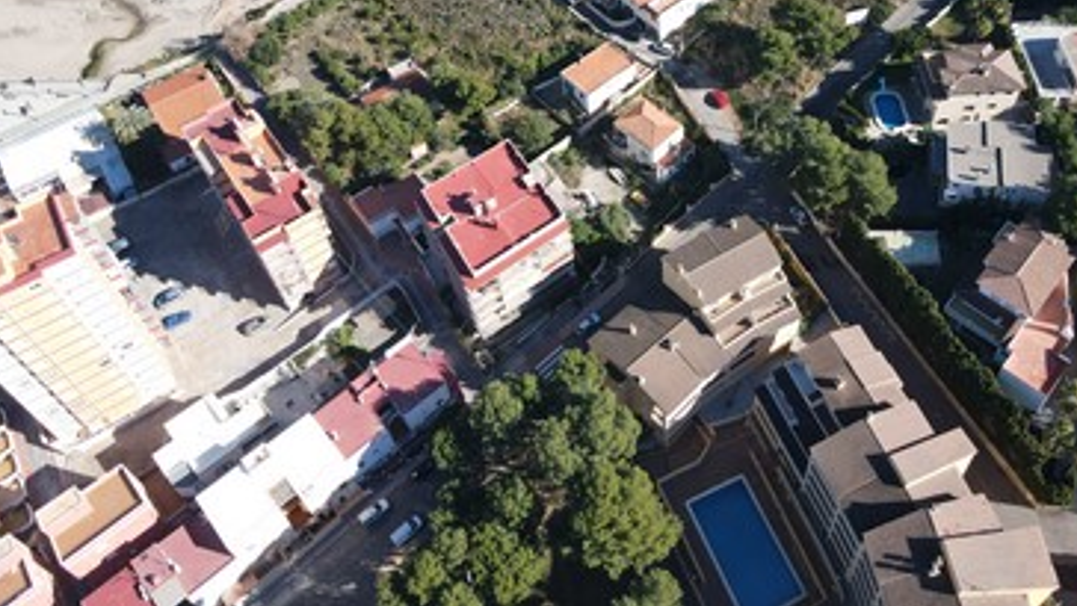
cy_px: 99
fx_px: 943
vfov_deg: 34.3
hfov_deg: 58.8
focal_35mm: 33
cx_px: 666
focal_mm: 4.5
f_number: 2.8
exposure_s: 1/320
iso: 100
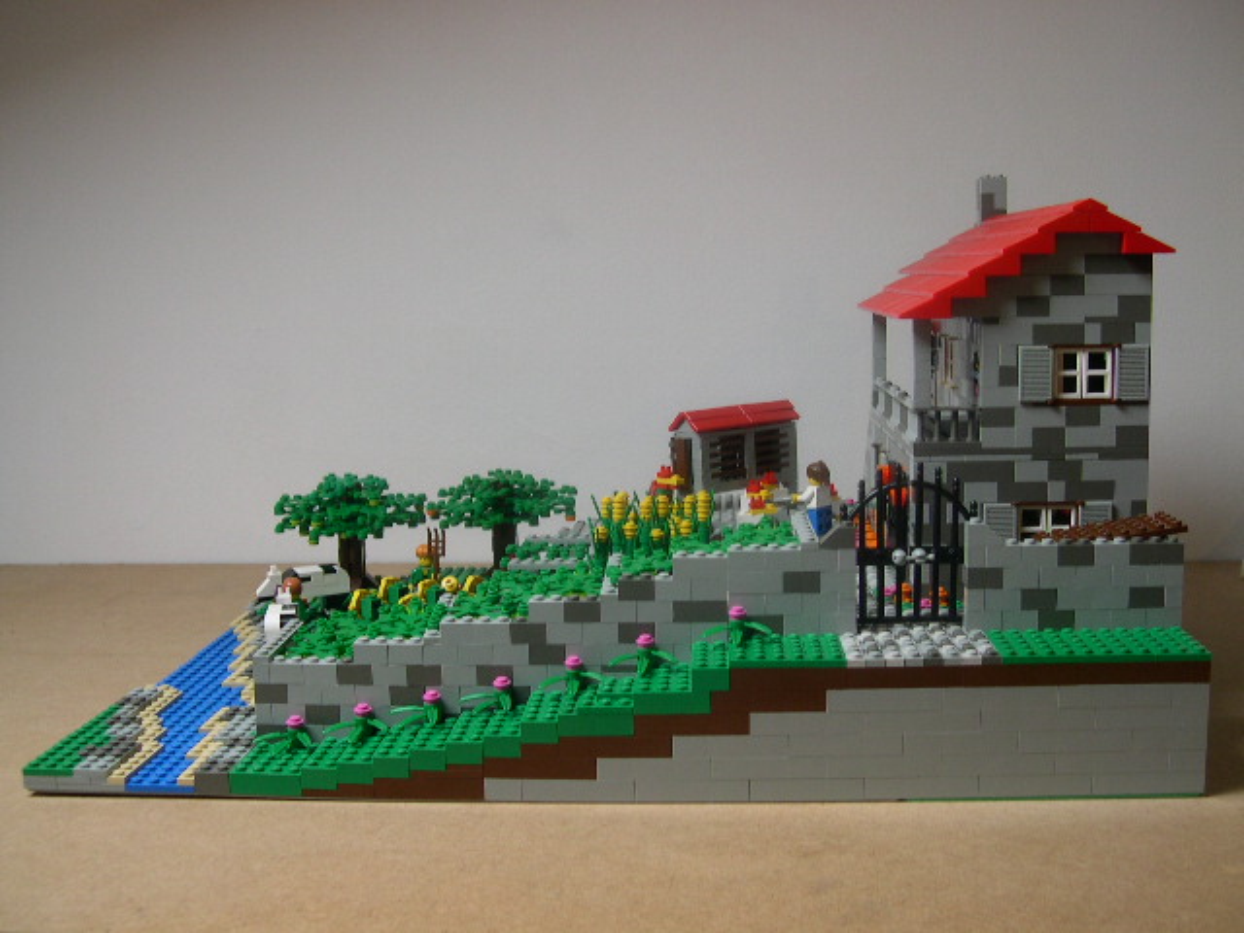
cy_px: 466
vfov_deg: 37.7
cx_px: 622
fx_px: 1366
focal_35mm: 38
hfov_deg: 49.0
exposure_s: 1/30.5
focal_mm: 8
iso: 100
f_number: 2.8
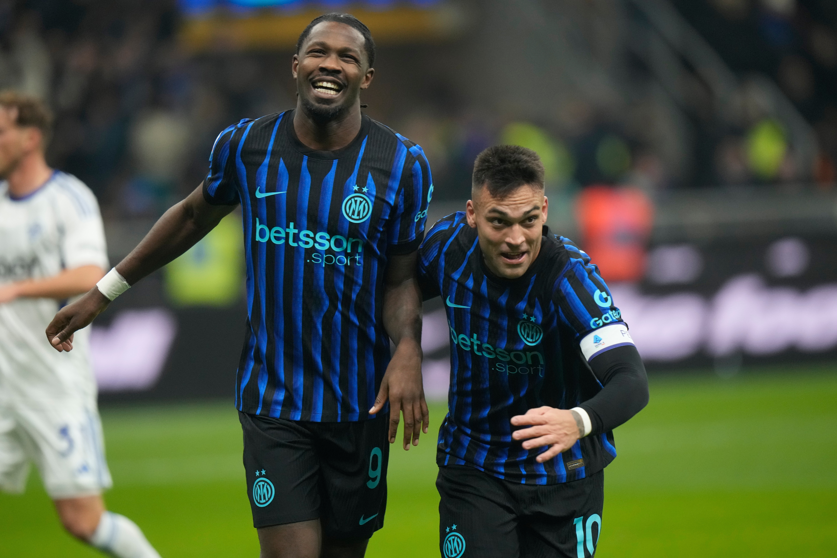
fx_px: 9299
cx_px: 418
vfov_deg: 3.4
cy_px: 279
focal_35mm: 400
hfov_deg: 5.2
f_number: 3.2
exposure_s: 1/2000
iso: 4000
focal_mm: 400
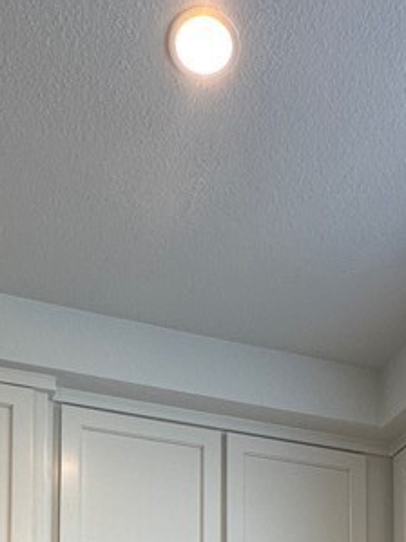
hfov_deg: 30.2
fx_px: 751
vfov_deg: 28.9
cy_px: 767
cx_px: 210
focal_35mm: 48
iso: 160
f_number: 2.2
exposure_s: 1/120
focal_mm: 2.22
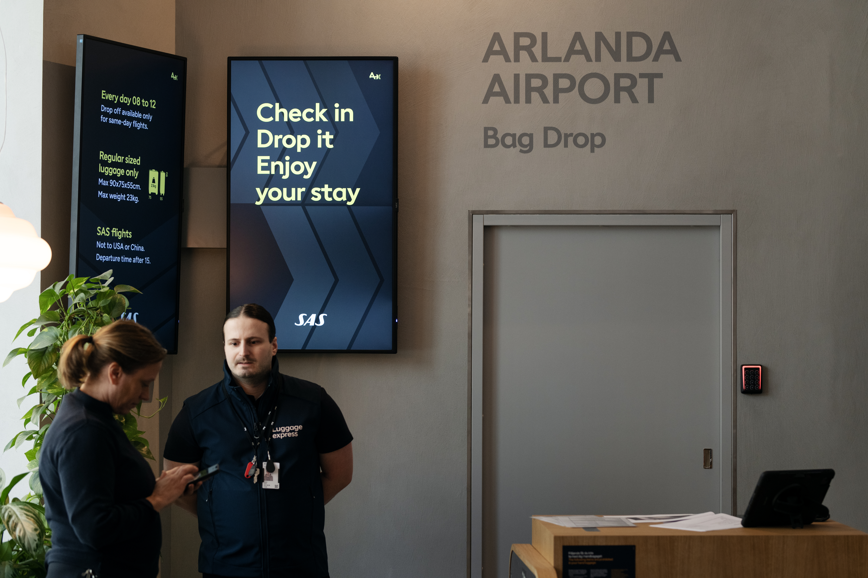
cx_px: 434
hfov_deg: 23.9
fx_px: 2049
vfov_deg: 16.1
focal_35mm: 85
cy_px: 289
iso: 640
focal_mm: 85
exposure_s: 1/250
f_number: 2.8
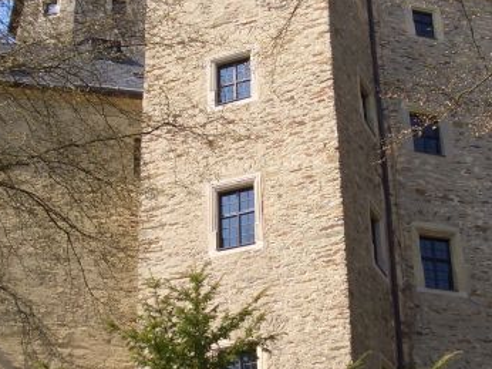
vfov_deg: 18.2
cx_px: 266
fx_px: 1150
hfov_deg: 24.1
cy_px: 172
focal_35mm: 81
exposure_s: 1/250
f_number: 4.3
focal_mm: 5.8
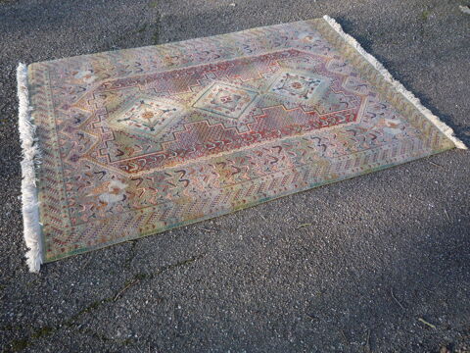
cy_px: 176
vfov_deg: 46.8
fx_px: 407
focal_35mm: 30
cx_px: 235
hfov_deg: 60.0
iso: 100
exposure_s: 1/100
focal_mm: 5.2
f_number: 3.5
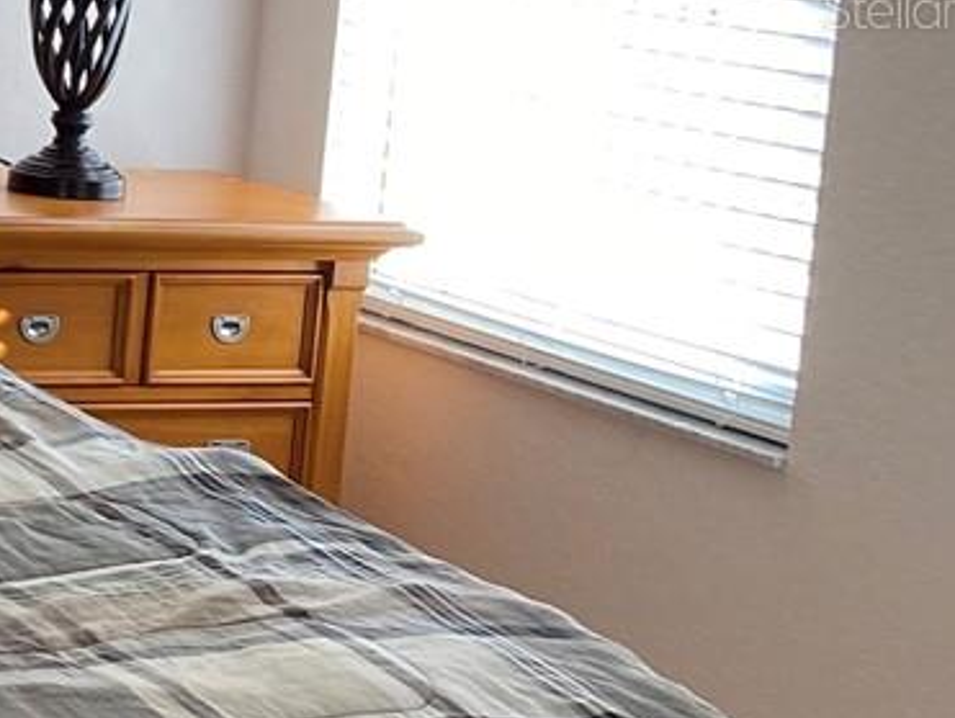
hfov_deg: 14.4
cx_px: -994
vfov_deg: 13.1
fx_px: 3093
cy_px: 8
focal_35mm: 112
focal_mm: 4.25
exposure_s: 1/120
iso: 64
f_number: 1.8
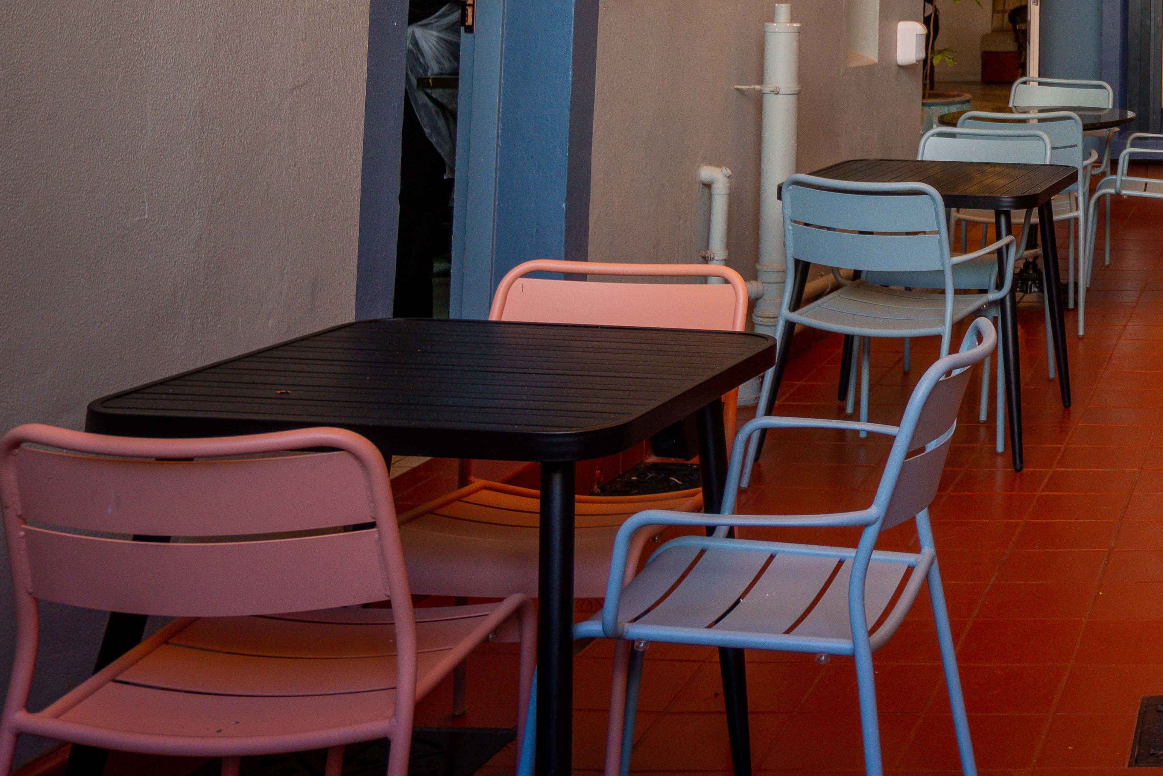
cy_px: -185
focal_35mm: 55
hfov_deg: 30.7
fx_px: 1777
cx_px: 1397
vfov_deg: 22.5
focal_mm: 22
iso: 320
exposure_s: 1/100
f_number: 4
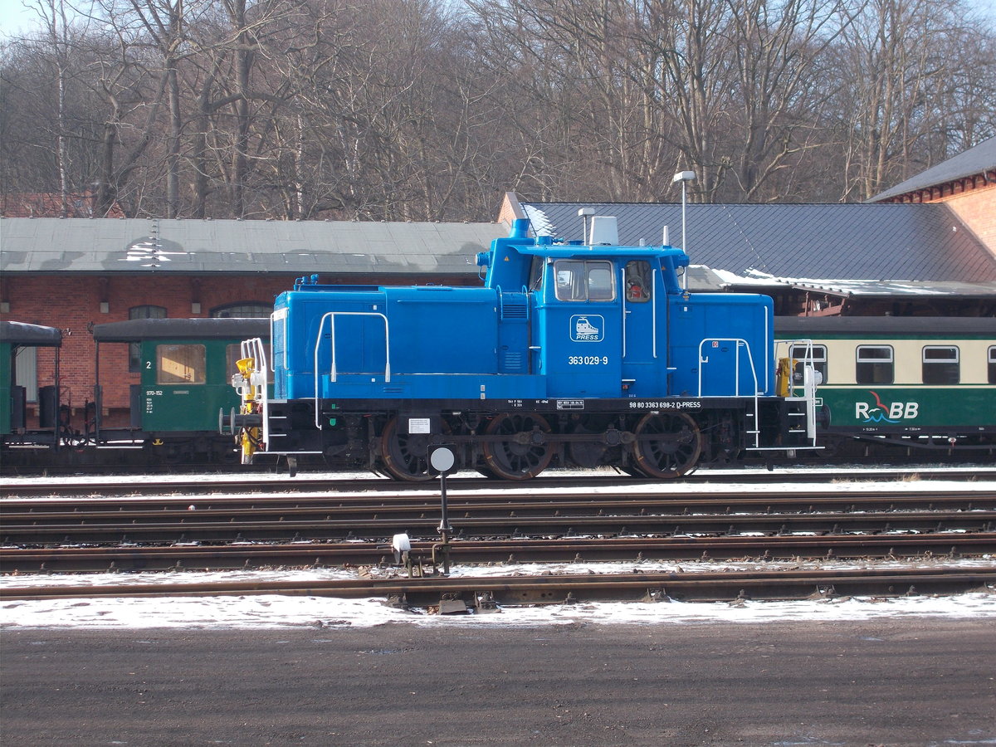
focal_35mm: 76
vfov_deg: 19.4
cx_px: 498
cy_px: 374
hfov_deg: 25.7
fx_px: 2187
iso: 80
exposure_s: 1/125
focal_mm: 13.5
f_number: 5.8
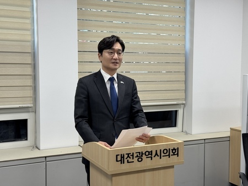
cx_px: 124
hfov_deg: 39.6
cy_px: 93
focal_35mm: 48
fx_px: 344
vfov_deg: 30.3
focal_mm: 6.76
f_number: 1.78
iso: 64
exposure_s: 1/120
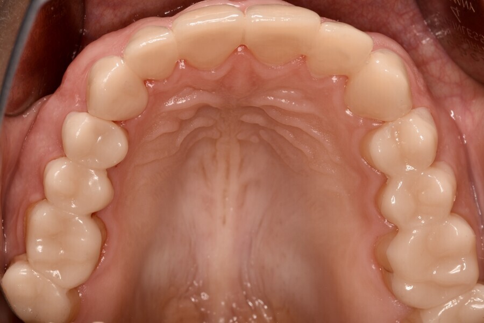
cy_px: 162
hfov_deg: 13.0
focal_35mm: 158
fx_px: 2117
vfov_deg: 8.7
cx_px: 242
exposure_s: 1/250
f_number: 22
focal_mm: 105
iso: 125
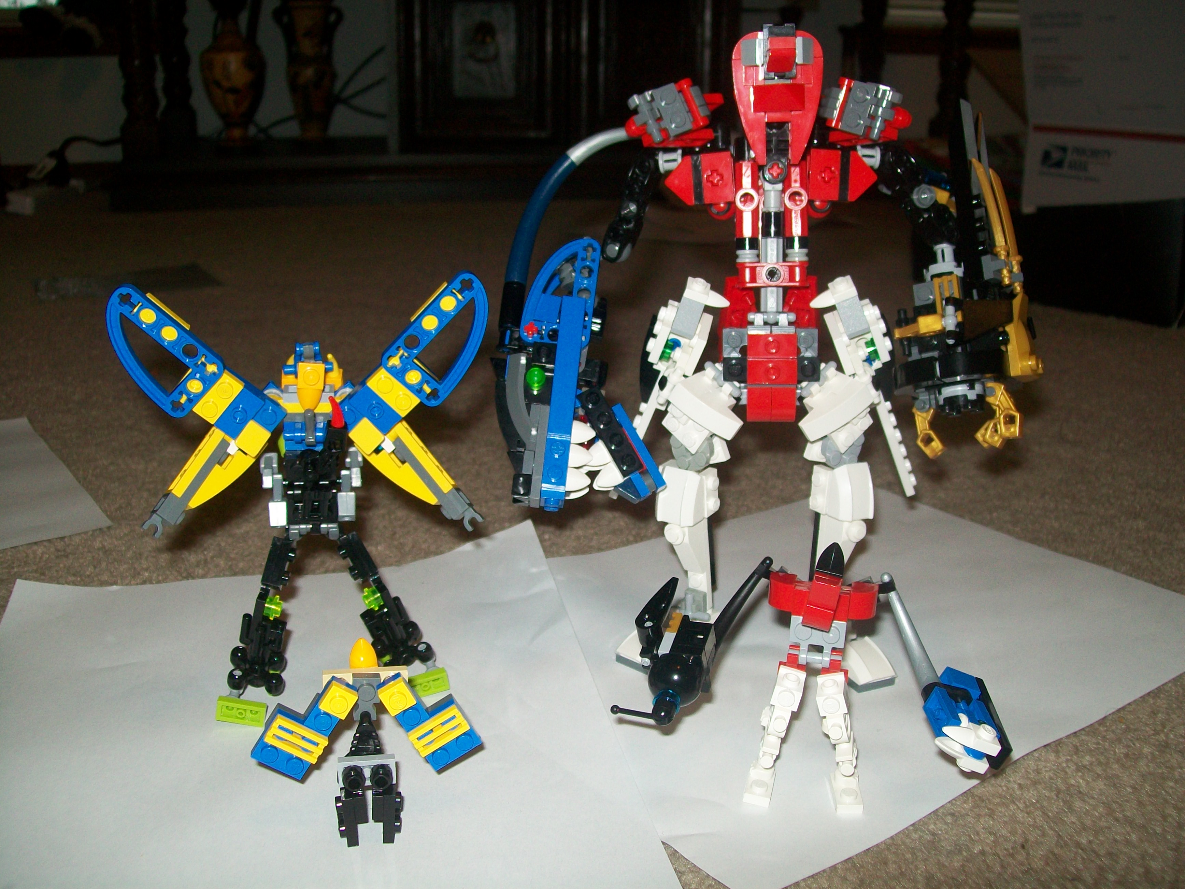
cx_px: 592
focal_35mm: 36
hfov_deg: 51.4
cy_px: 444
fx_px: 1232
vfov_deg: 39.7
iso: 64
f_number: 2.7
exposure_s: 1/60
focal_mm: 6
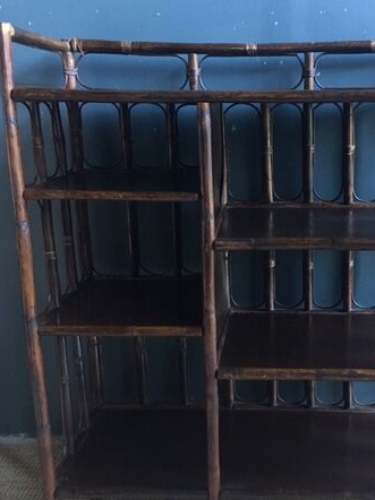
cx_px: 250
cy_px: 227
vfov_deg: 44.8
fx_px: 607
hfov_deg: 34.0
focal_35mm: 42
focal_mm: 4.15
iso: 200
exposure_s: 1/20
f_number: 2.2
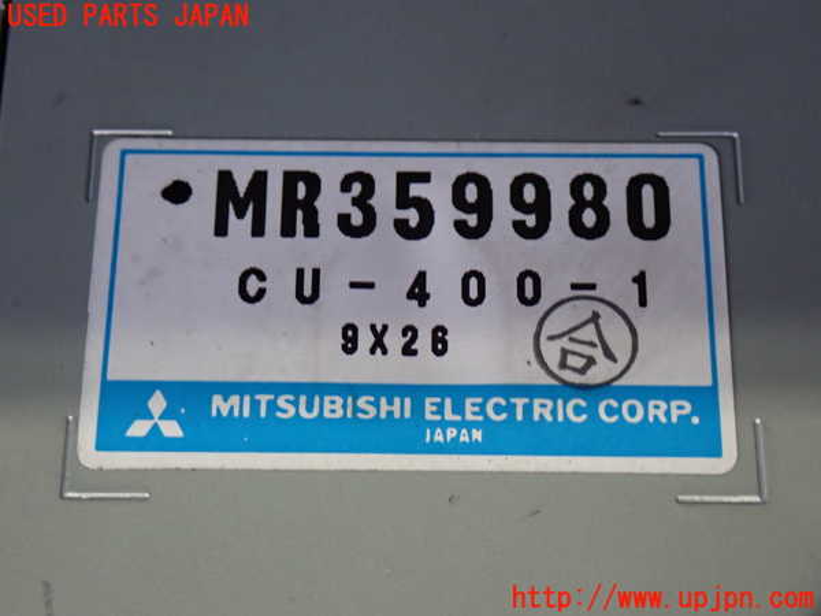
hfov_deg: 25.3
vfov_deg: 19.1
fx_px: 1826
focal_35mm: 77
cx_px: 410
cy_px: 308
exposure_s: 1/30
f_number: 4.1
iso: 800
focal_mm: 13.65
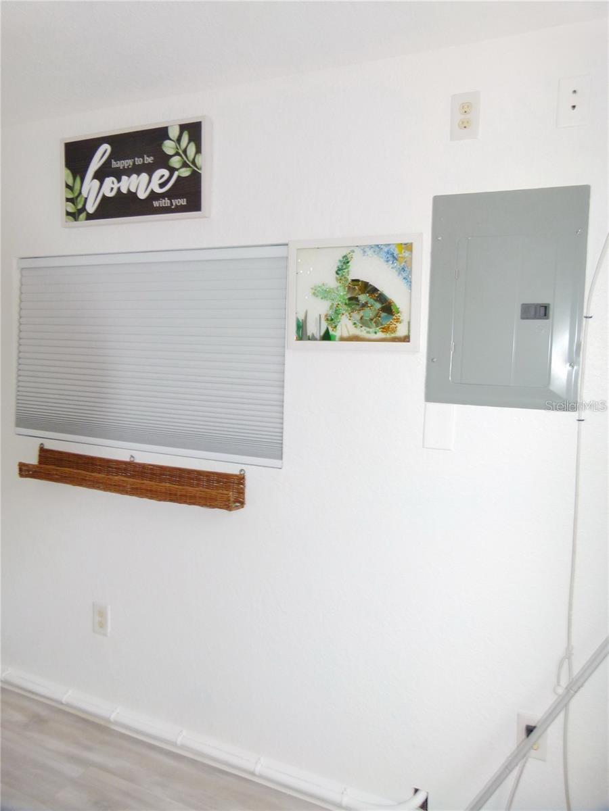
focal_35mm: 25
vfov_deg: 69.4
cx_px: 304
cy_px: 406
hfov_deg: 54.9
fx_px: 586
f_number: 2.8
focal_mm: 4.5
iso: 100
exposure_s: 1/125
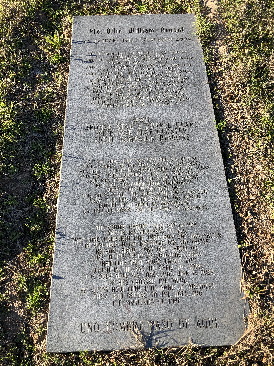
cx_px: 137
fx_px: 296
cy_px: 183
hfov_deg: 49.7
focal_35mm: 28
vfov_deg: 63.4
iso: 20
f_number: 1.8
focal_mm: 3.99
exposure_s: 1/540
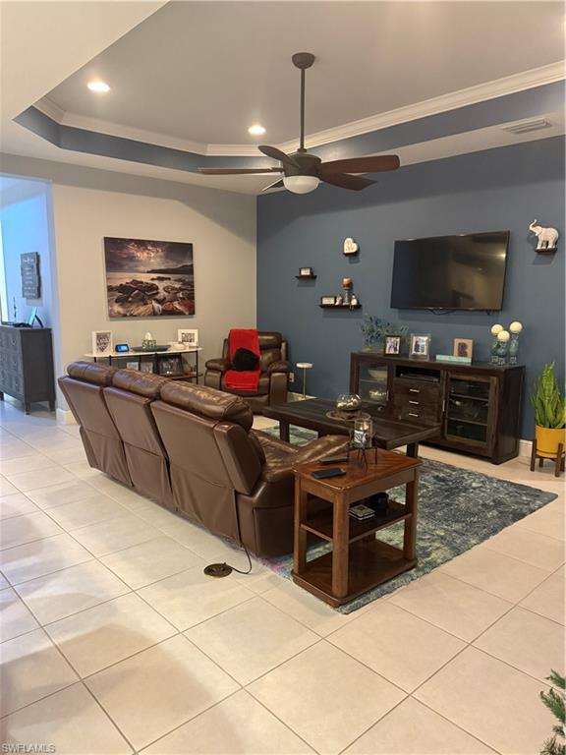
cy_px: 378
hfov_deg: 56.8
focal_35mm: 24
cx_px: 283
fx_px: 523
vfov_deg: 71.6
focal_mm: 6.76
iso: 800
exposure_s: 1/60
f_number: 1.78
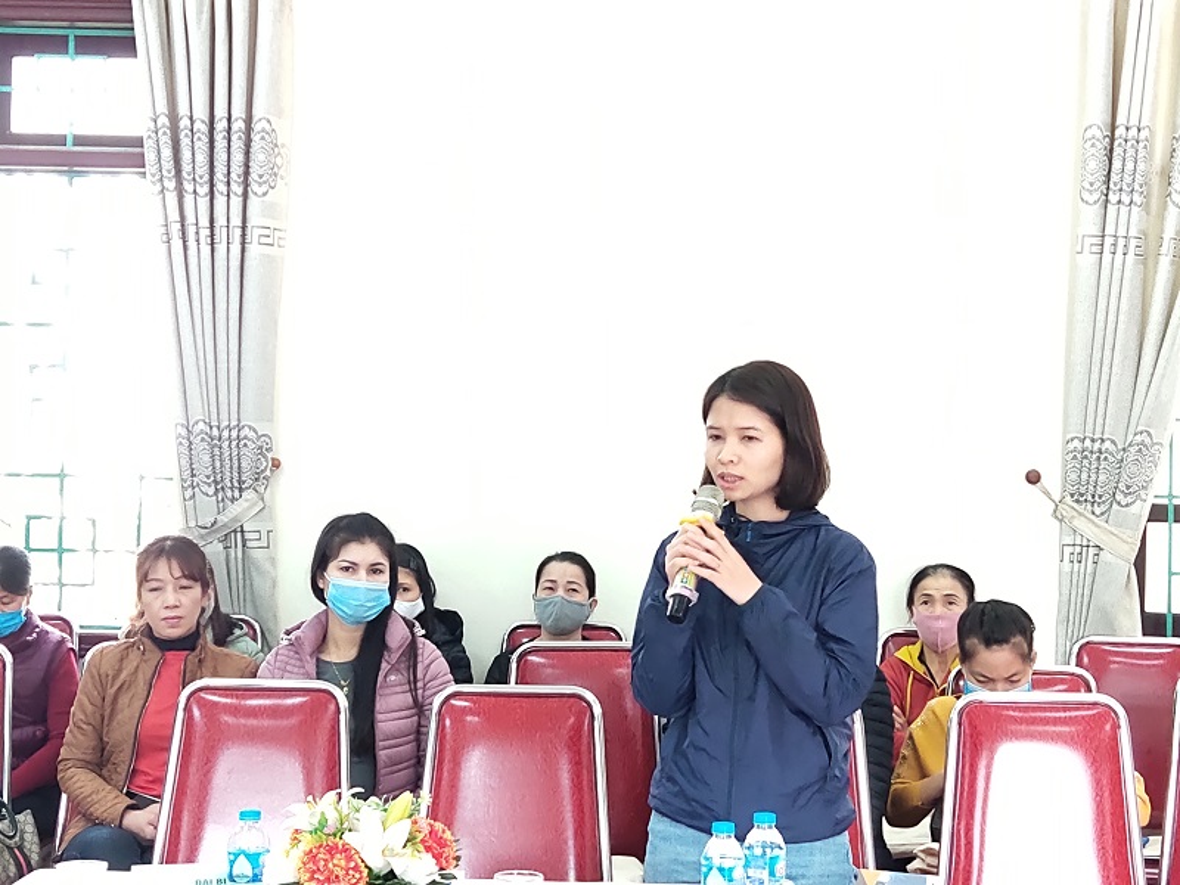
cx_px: 590
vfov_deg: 54.9
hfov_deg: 69.4
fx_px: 852
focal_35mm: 25
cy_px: 442
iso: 420
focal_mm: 4.71
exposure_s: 1/100
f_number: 1.7
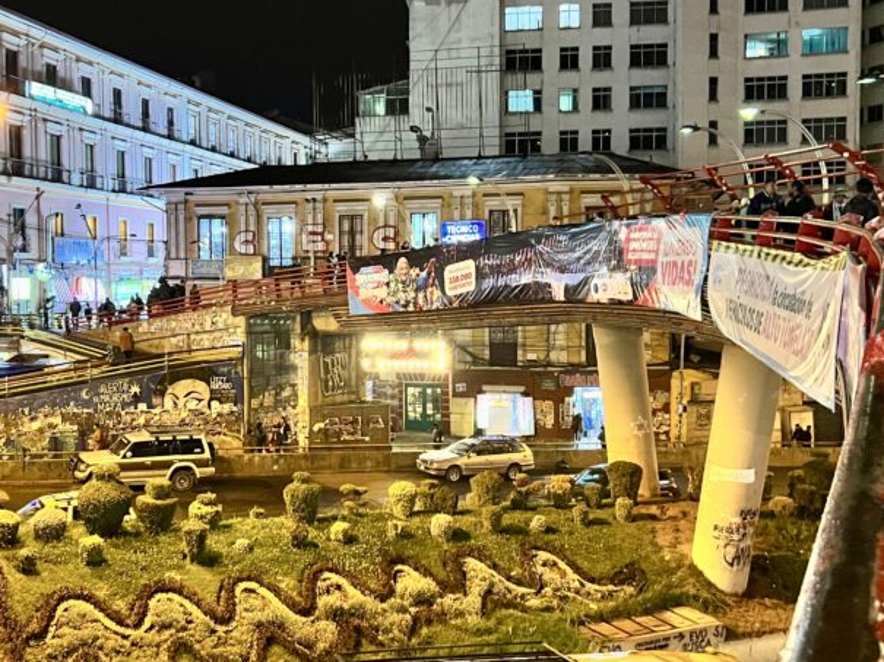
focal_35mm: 43
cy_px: 316
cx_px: 329
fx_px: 1097
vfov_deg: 33.6
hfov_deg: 43.5
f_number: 1.5
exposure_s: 1/33
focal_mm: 5.7
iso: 500
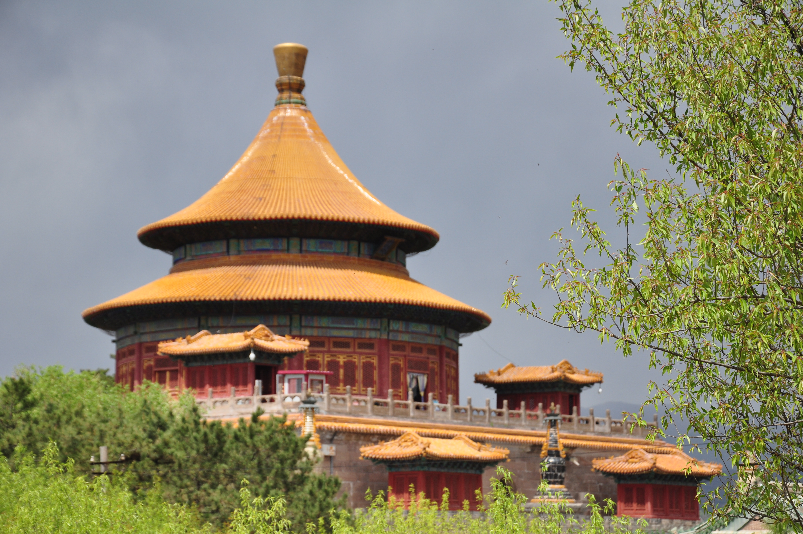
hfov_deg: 20.6
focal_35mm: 99
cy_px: 267
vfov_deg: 13.8
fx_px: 2206
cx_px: 402
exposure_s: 1/800
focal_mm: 66
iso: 200
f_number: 5.6
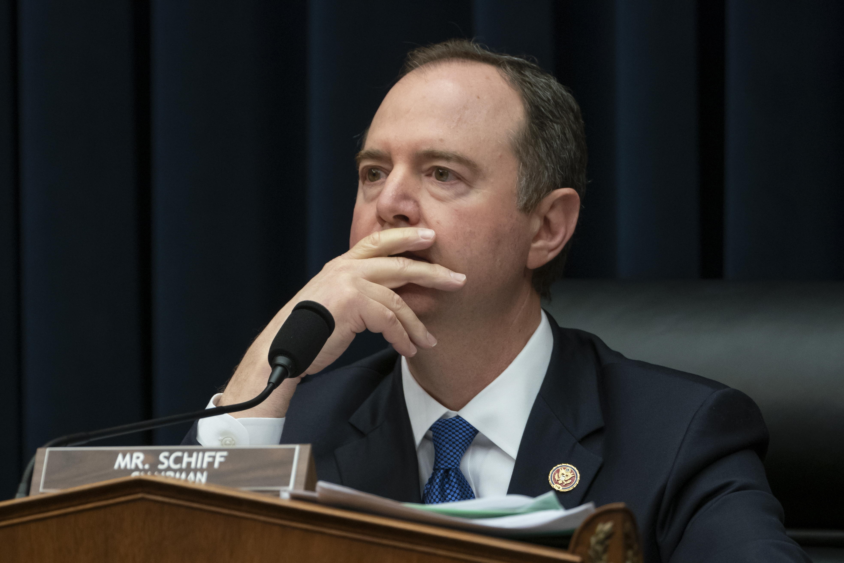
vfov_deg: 2.3
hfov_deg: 3.4
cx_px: 422
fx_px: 14066
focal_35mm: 600
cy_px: 282
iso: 2500
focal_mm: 400
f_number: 5.6
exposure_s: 1/320
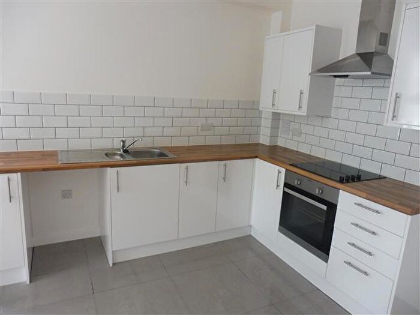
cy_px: 158
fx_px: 291
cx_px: 210
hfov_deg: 71.6
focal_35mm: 24
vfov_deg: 56.8
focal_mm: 4.3
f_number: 3.3
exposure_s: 1/40
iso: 400
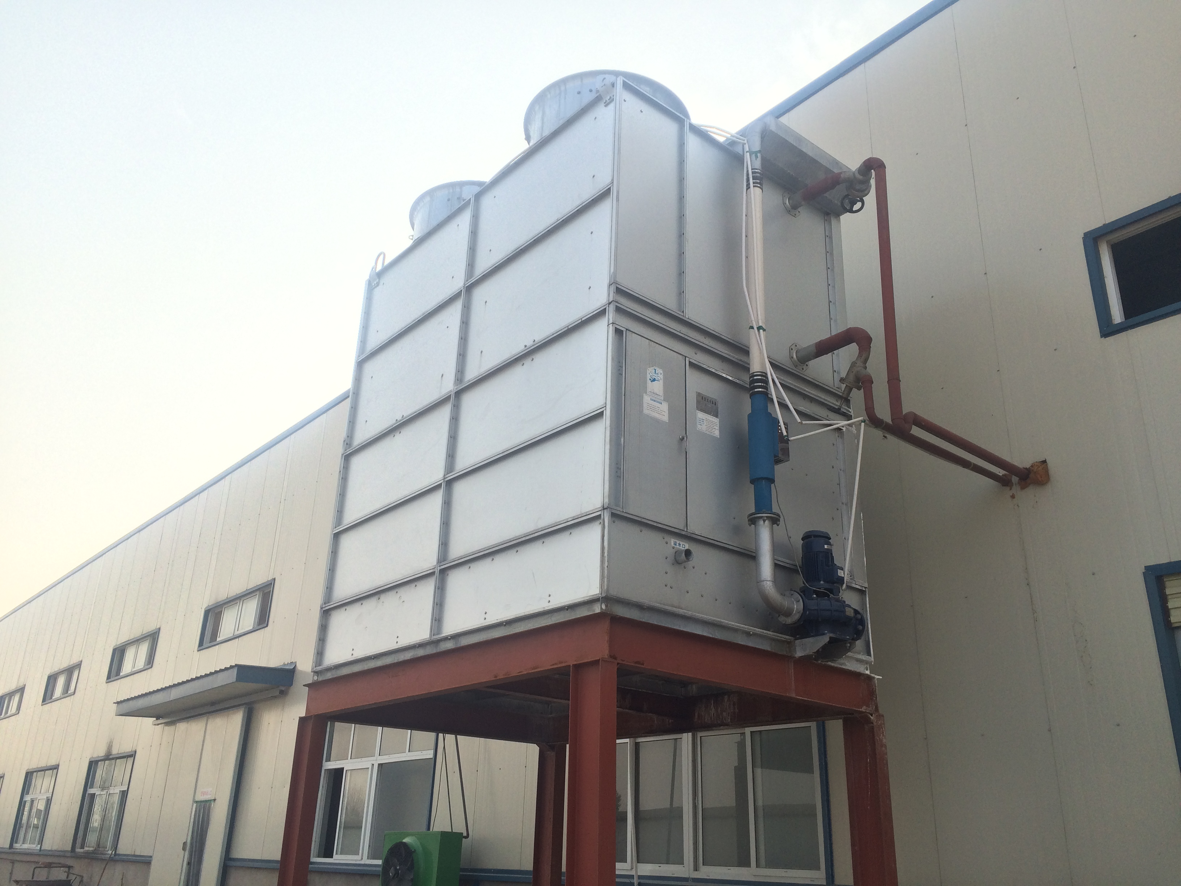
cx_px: 590
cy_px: 443
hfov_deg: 61.7
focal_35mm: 29
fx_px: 989
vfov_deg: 48.2
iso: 32
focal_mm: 4.15
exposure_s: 1/954
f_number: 2.2
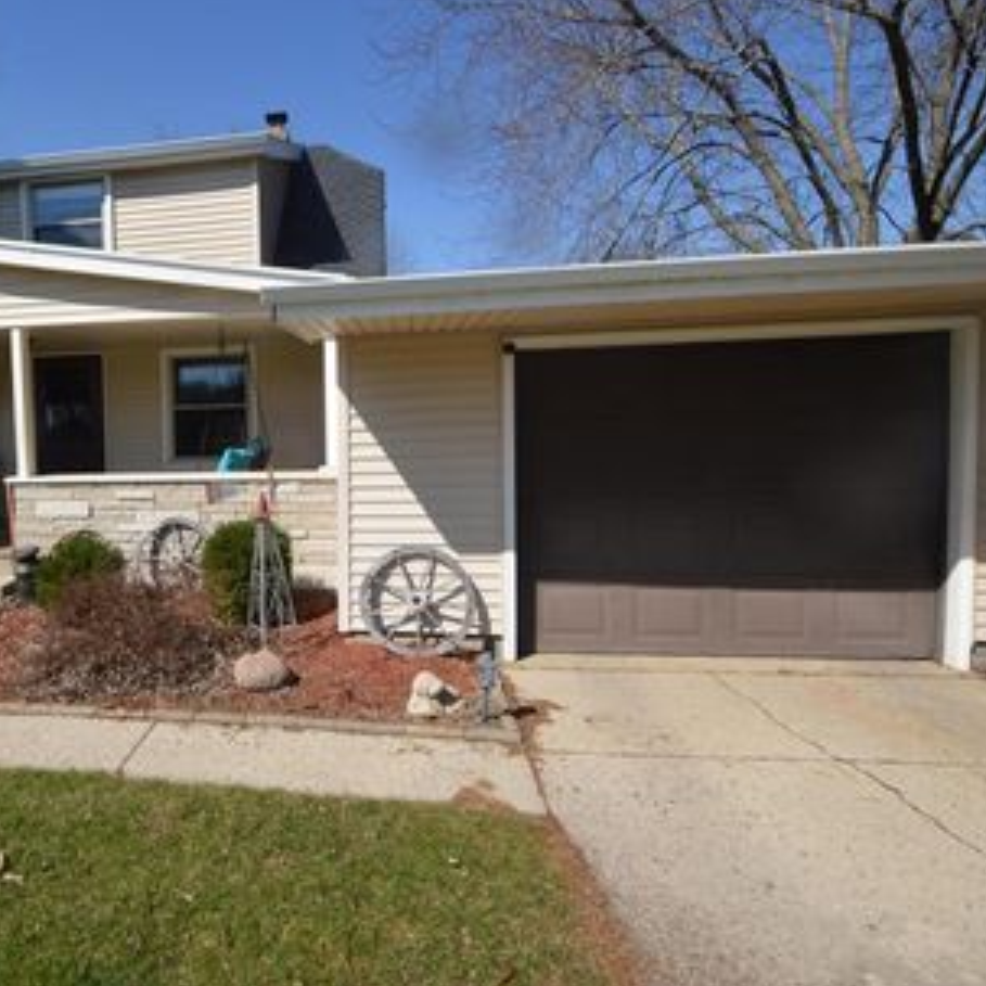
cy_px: 456
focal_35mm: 21
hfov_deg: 68.1
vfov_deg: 72.0
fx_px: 677
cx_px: 264
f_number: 10
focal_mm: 10
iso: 100
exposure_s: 1/200
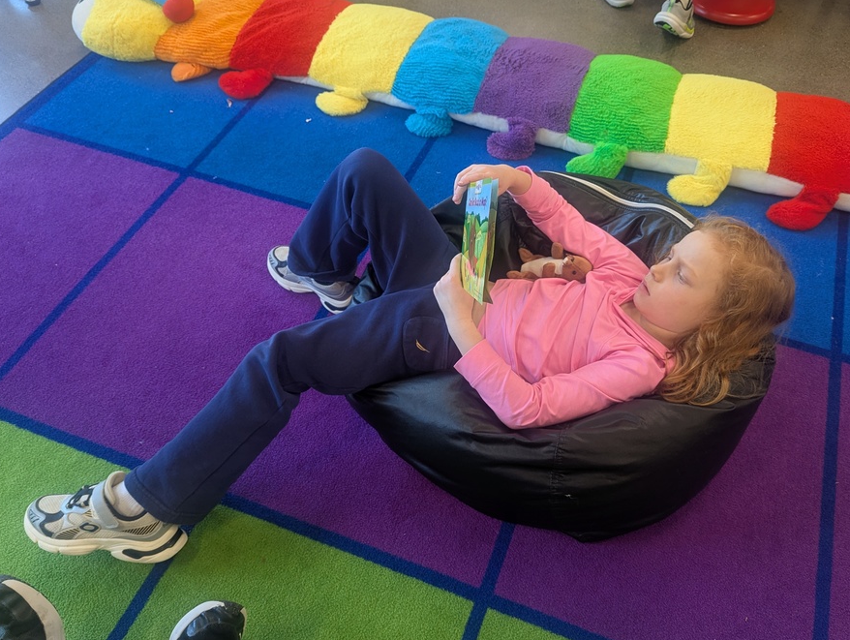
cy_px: 321
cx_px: 485
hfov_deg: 63.1
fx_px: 688
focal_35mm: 28
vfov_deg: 49.9
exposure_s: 1/120
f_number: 1.85
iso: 186
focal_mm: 6.81
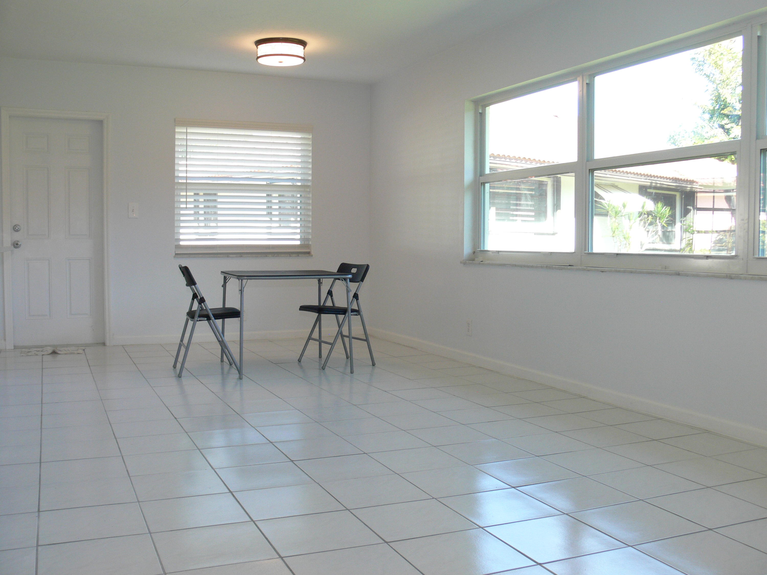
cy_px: 288
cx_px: 384
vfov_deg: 40.7
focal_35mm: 35
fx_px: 776
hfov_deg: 52.6
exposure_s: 1/40
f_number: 4
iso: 100
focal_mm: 7.4
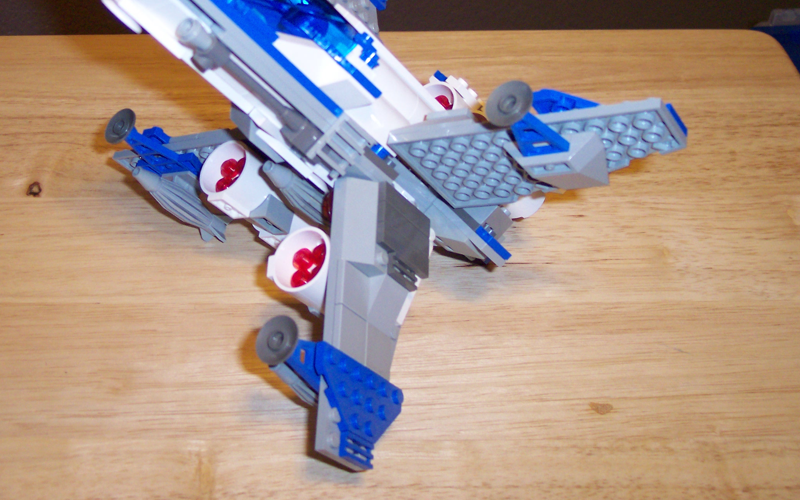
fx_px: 1090
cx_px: 342
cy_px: 130
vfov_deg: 25.5
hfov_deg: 40.2
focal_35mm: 50
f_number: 2.8
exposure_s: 1/30
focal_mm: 8
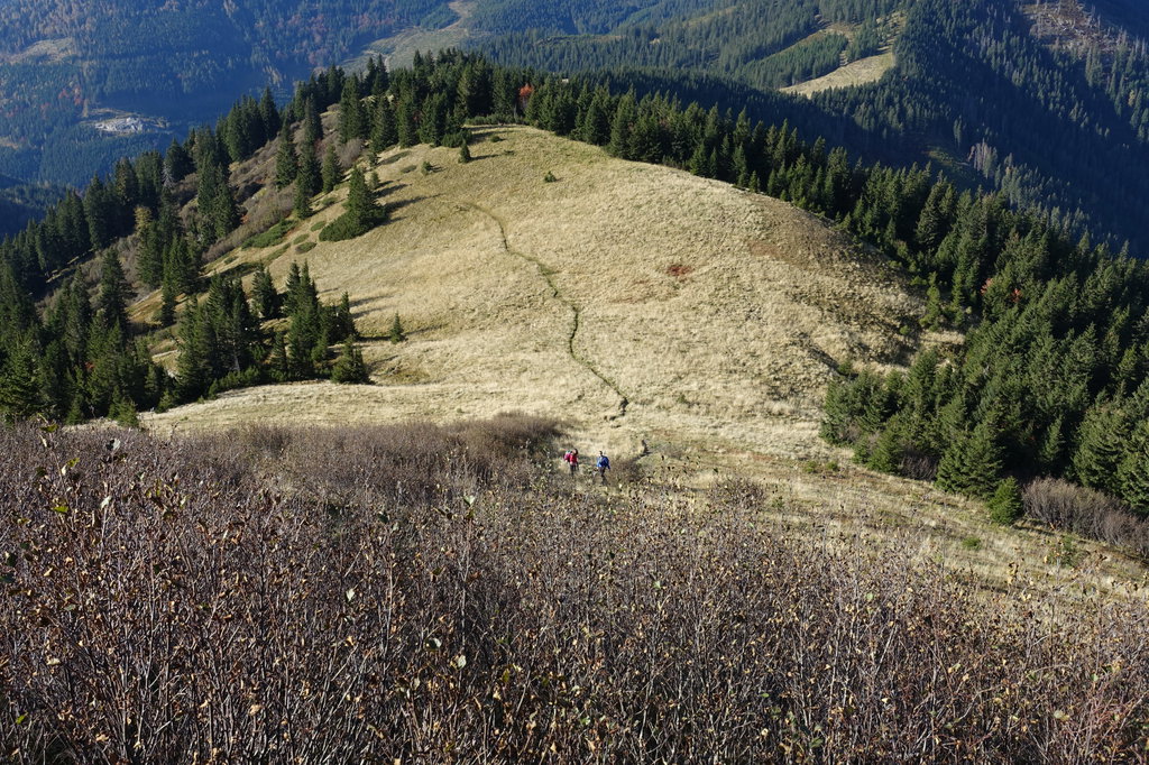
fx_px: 1053
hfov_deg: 57.2
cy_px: 382
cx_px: 574
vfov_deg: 39.9
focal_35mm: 33
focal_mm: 12.2
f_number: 5.6
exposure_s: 1/250
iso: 125
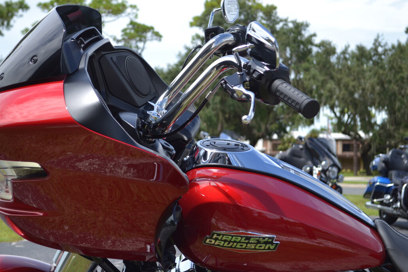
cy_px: 140
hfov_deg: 27.7
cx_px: 178
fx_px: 827
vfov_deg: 18.7
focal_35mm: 73
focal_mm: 42
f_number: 5.3
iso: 100
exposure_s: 1/320
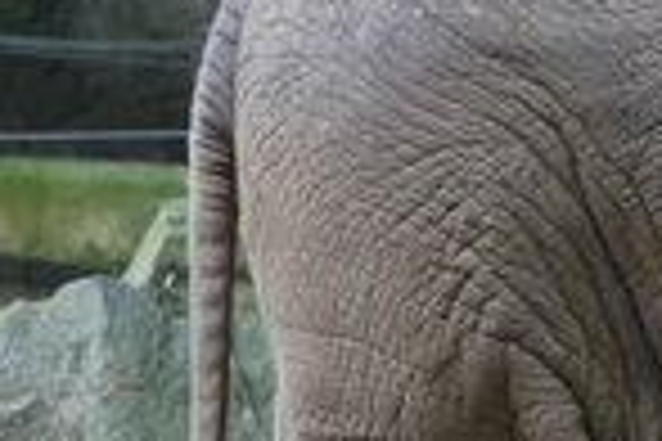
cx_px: 1027
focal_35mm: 565
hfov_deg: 3.6
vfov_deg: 2.4
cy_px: 583
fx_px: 10389
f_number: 4.5
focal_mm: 92
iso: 400
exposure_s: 1/60
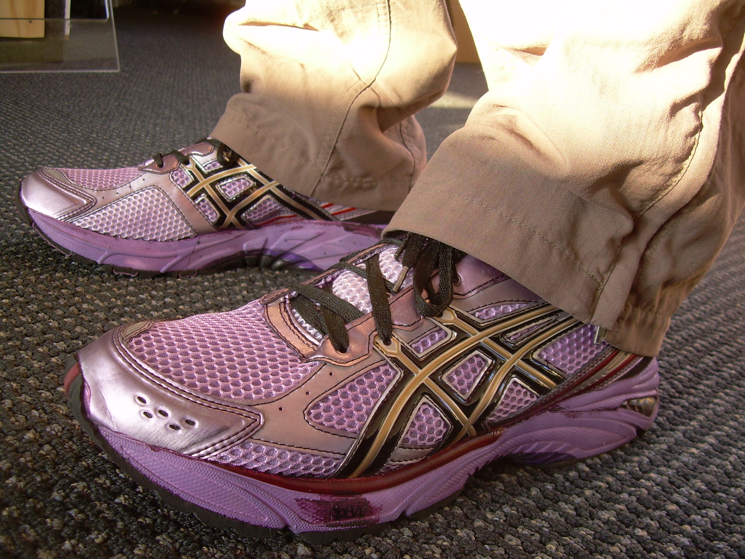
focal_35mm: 38
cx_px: 372
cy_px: 280
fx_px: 818
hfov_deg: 49.0
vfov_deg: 37.7
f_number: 2.8
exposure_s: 1/27.5
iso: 50
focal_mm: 6.3
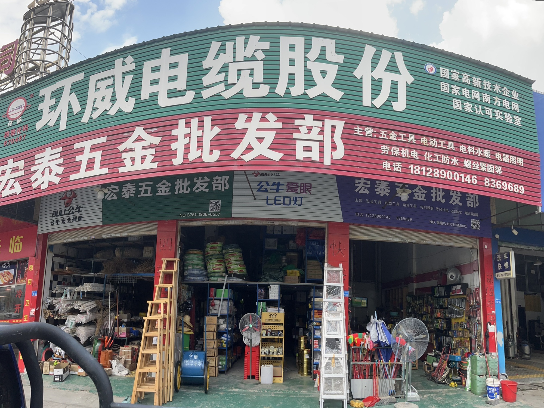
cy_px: 204
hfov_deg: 67.3
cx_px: 272
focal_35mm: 26
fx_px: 409
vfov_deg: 53.1
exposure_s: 1/992
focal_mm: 5.1
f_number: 1.6
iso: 100
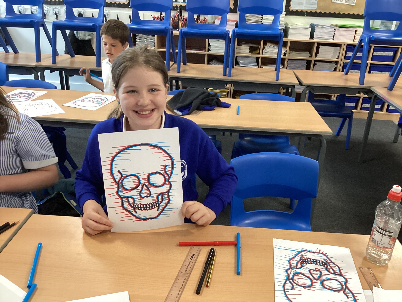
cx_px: 201
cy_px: 151
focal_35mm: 31
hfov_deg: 58.4
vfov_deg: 45.4
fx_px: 360
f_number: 2.4
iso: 160
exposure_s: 1/50
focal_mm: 3.3
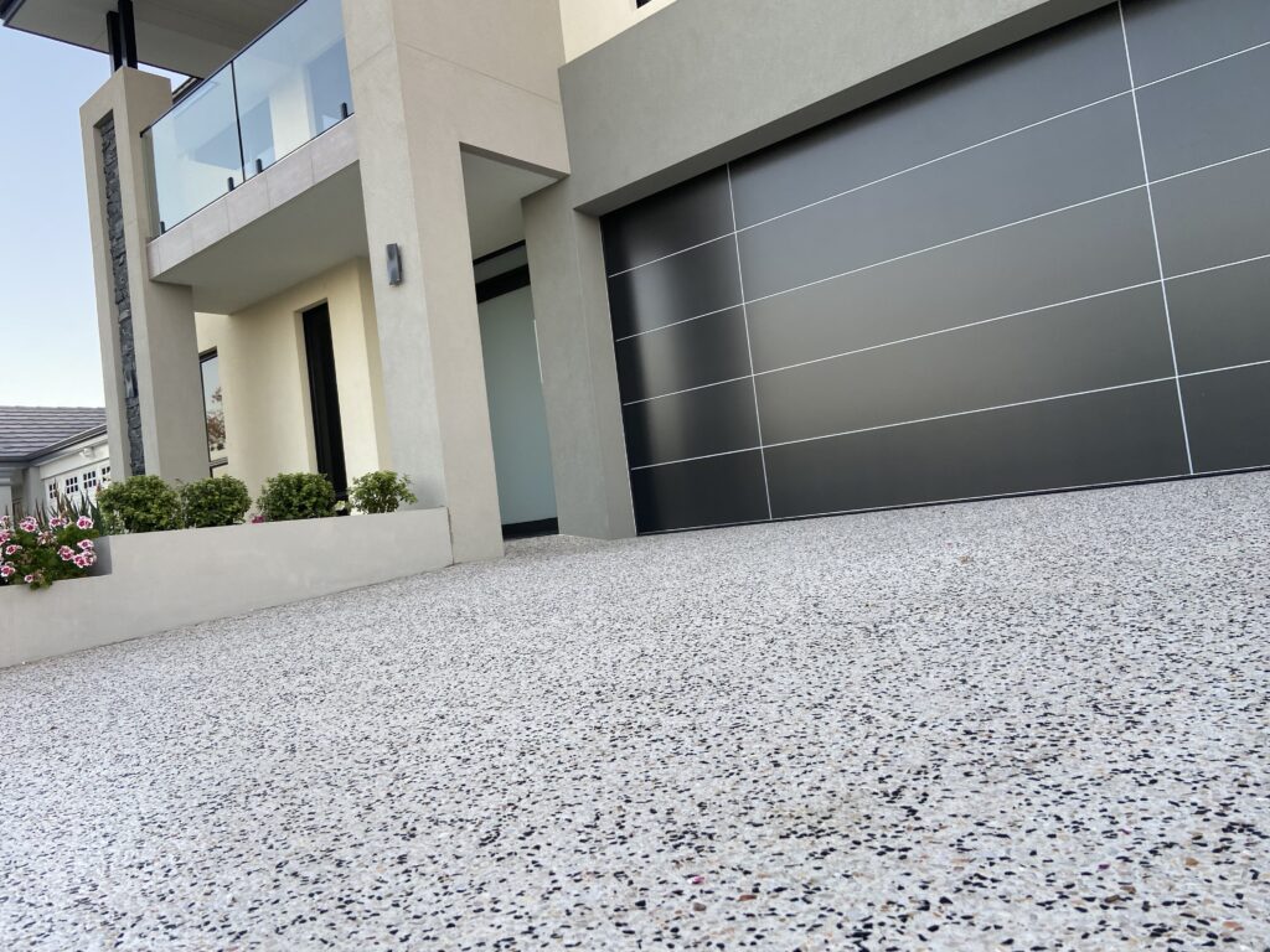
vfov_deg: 53.1
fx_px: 954
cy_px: 476
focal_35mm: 26
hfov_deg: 67.3
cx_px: 635
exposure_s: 1/121
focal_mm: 4.25
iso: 64
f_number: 1.8
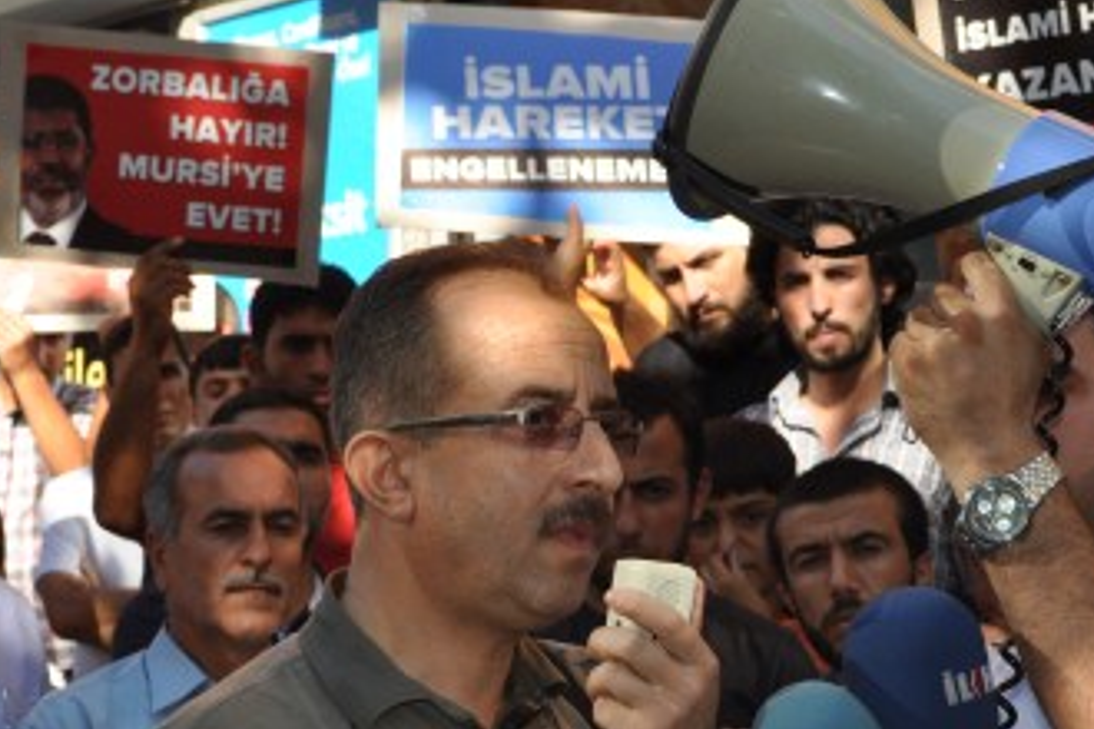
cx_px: 471
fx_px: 3191
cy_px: 527
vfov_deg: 13.0
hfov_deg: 19.4
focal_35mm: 105
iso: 200
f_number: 8
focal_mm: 34
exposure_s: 1/200
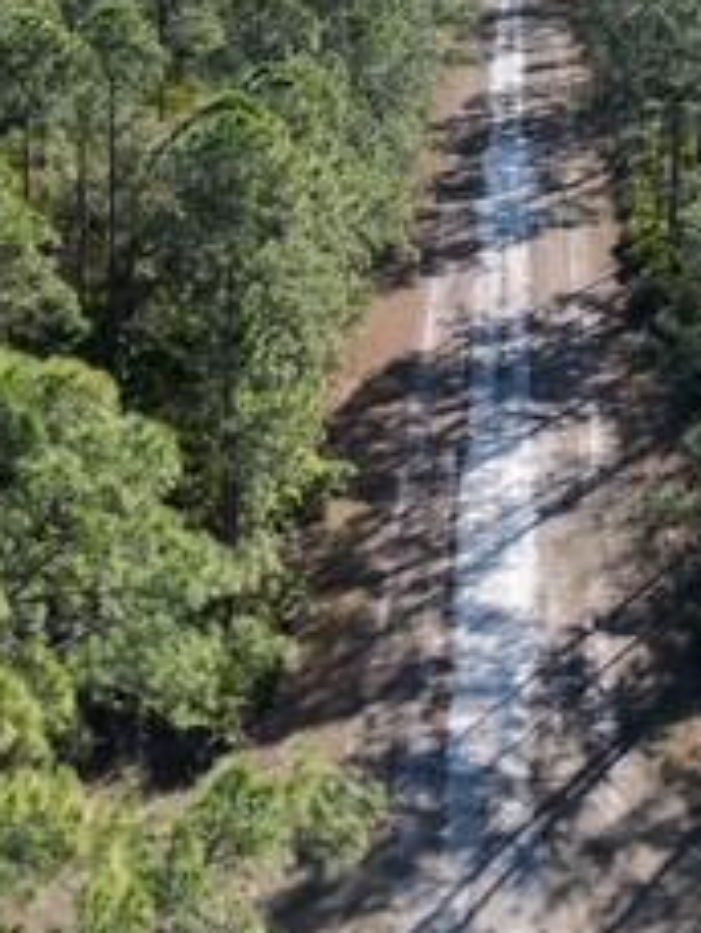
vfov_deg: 28.8
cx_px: 306
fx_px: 1807
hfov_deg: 21.9
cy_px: 310
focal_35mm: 67
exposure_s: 1/2000
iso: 100
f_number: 1.7
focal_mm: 6.72
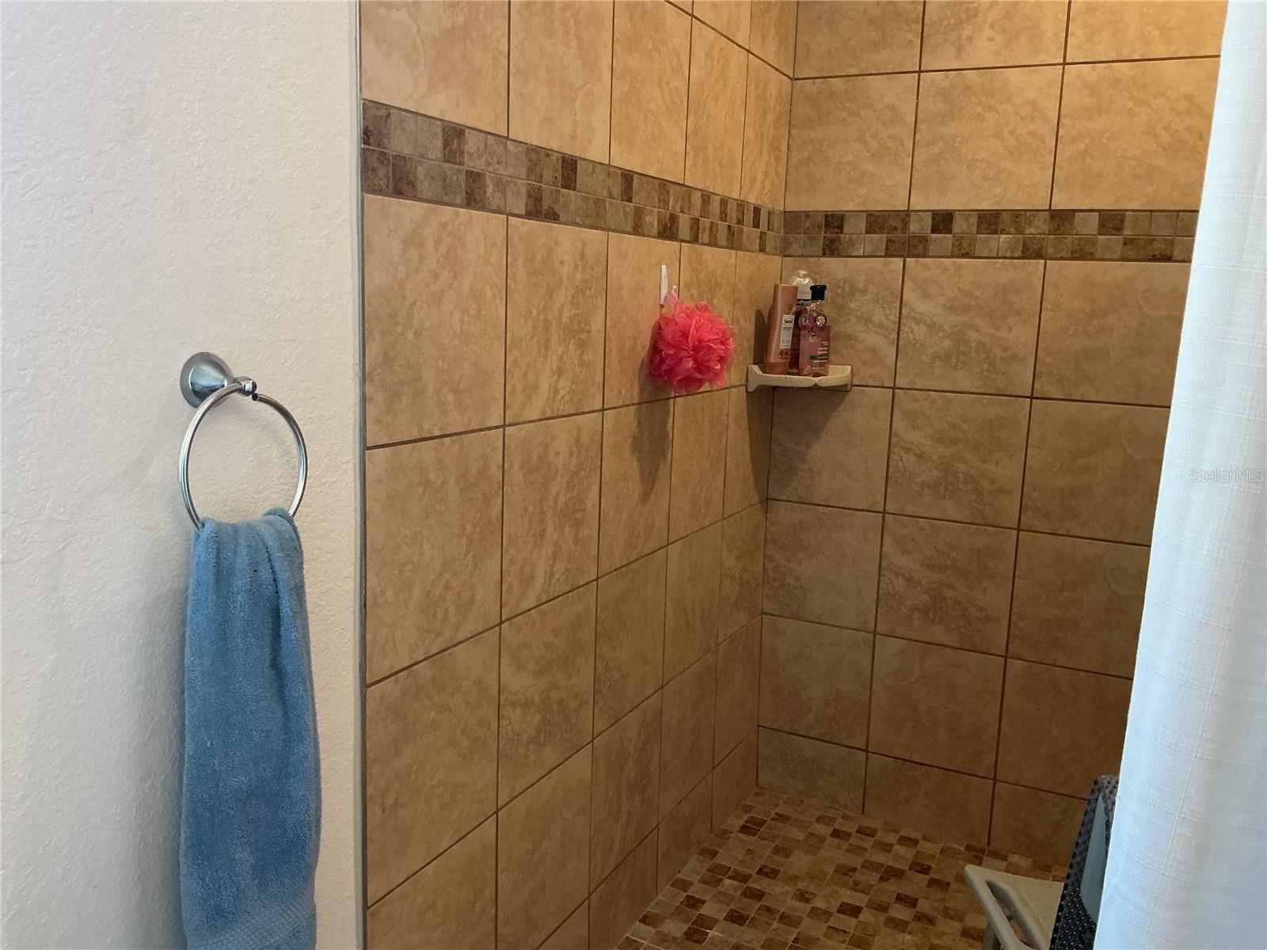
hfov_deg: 61.7
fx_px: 1061
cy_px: 475
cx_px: 634
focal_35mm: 29
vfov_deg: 48.2
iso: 100
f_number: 1.8
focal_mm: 3
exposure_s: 1/60
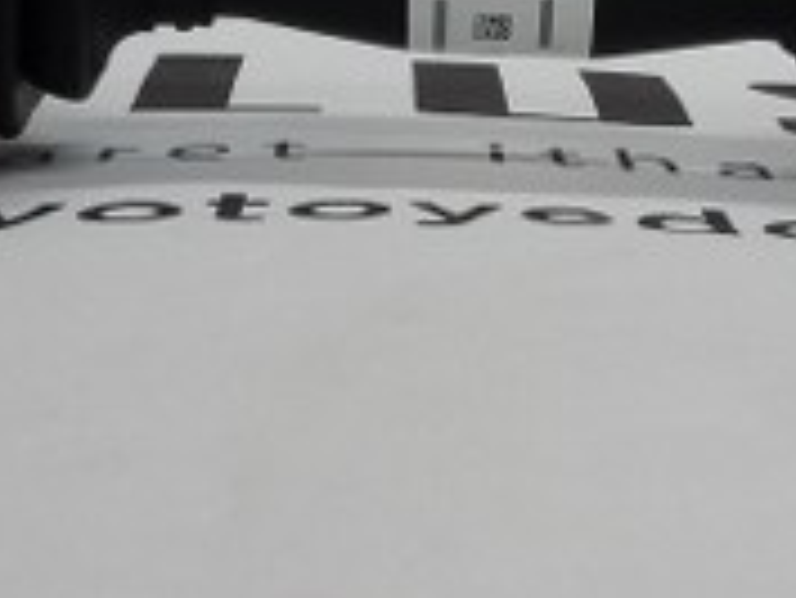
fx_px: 2416
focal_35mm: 105
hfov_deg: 18.6
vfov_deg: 14.1
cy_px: 157
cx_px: 544
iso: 100
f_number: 2.2
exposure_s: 1/33
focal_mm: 3.3
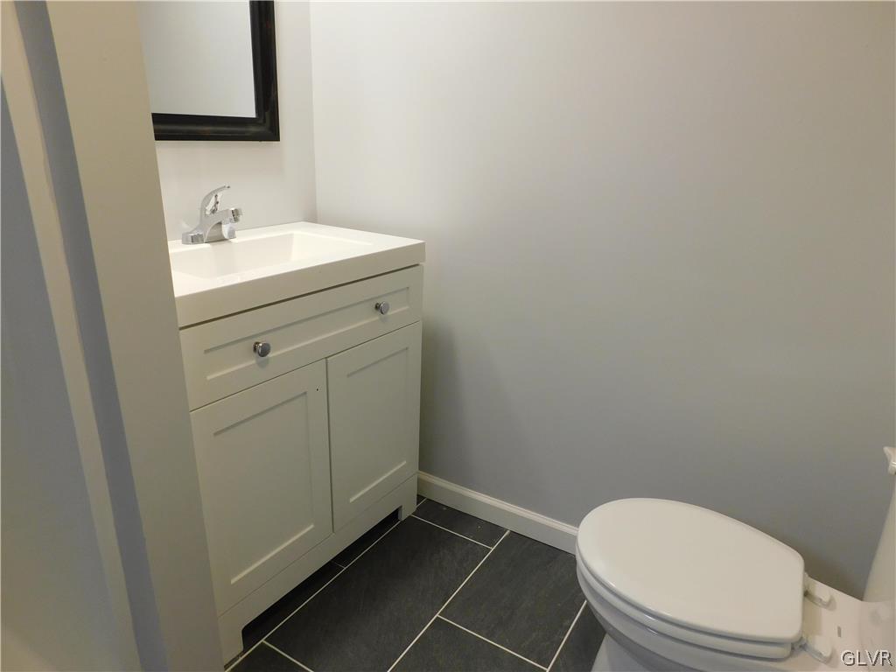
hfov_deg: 73.9
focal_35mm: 23
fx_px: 595
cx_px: 448
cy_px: 336
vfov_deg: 58.9
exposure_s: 1/30
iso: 200
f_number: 3
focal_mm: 4
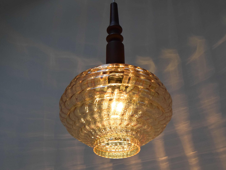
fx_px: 320
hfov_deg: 38.9
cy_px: 85
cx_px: 115
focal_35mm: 49
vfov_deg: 29.7
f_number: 8
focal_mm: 30
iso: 1600
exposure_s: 1/250
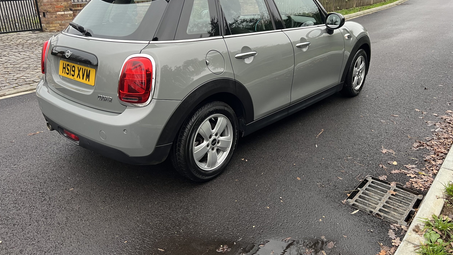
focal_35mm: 29
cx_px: 227
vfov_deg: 40.1
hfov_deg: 66.1
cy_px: 105
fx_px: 348
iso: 125
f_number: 1.5
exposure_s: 1/98
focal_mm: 5.7
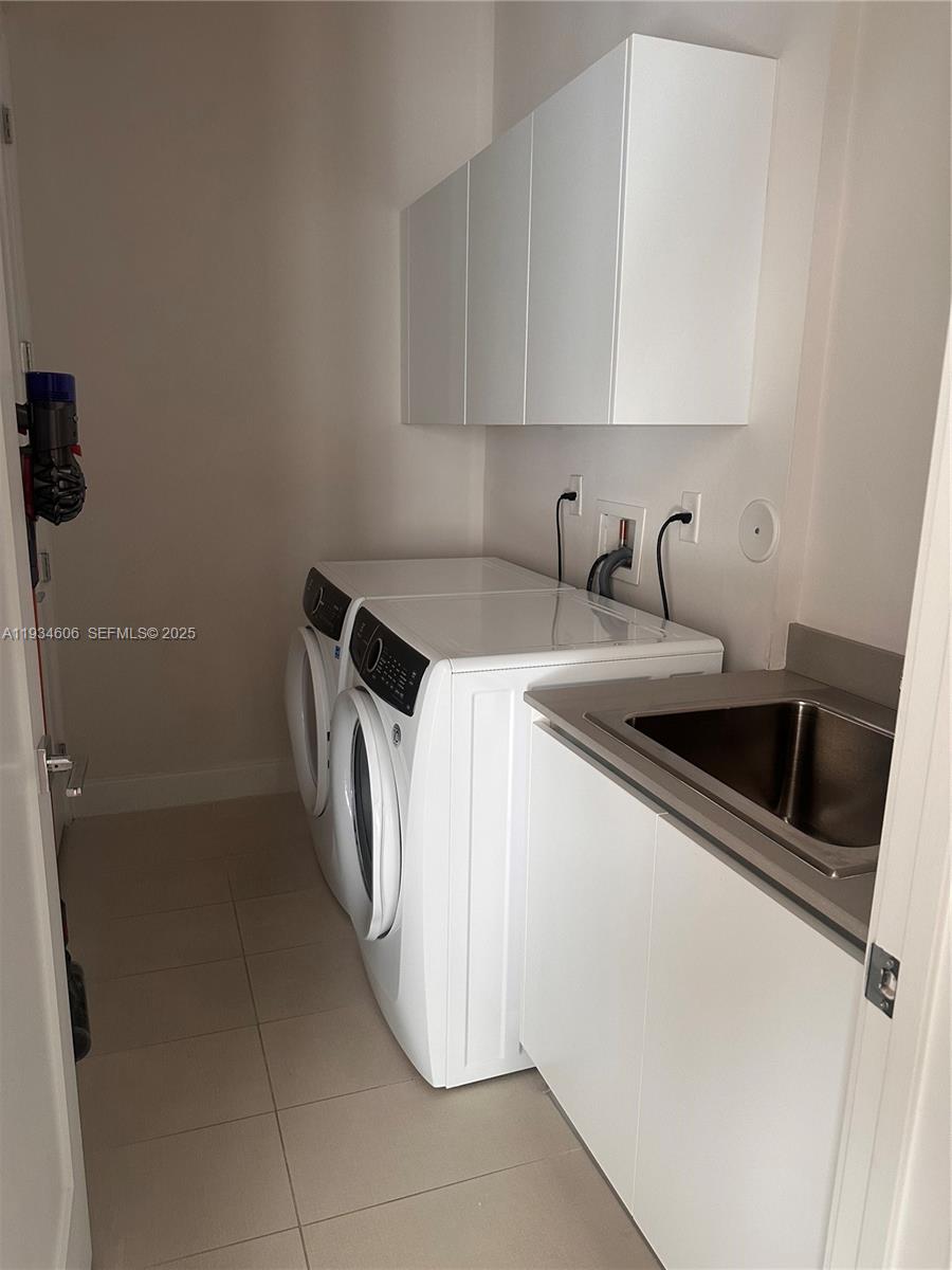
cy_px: 635
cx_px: 476
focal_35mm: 24
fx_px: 880
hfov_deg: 56.8
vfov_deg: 71.6
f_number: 1.78
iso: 250
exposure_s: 1/62
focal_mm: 6.86
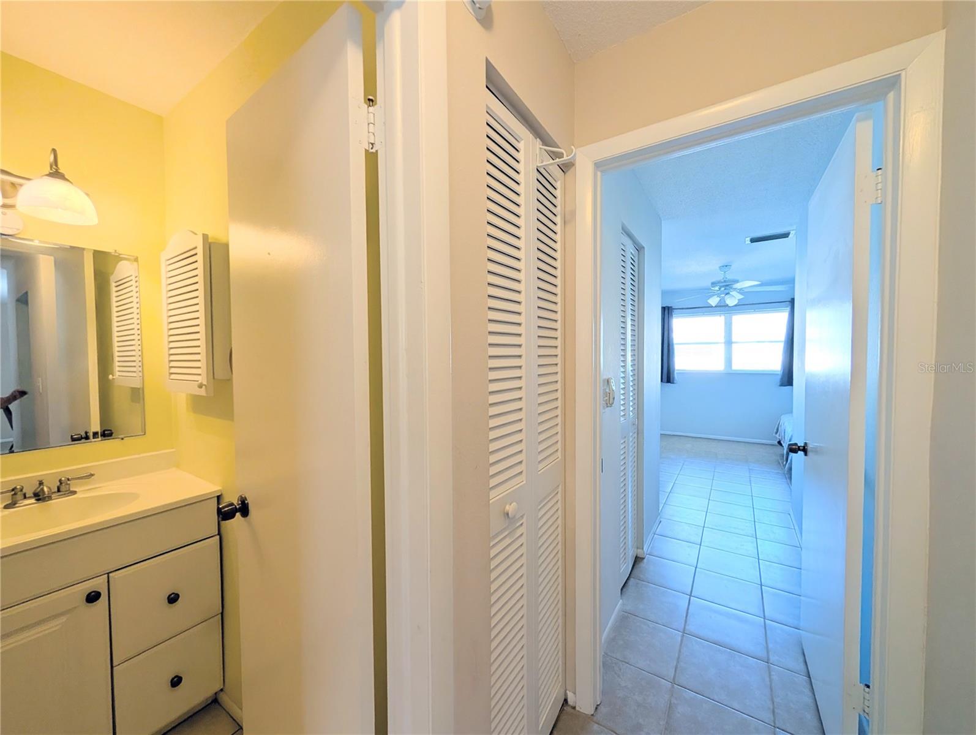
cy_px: 368
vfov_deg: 94.6
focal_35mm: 12
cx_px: 488
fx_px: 339
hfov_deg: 110.5
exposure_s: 1/120
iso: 98
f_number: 1.7
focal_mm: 2.02
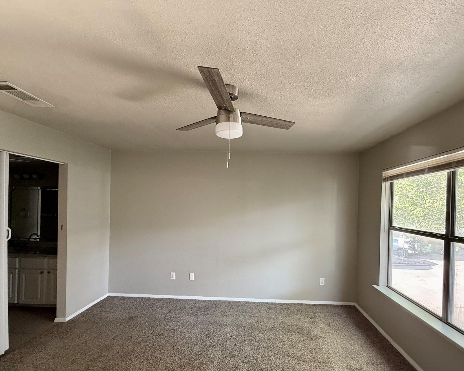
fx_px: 233
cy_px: 206
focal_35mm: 17
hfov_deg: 89.4
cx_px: 252
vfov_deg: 76.7
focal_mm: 2.22
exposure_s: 1/60
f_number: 2.2
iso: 500
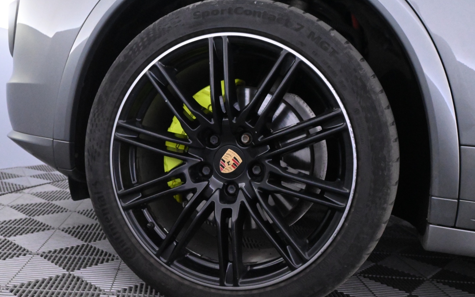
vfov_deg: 39.7
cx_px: 239
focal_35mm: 32
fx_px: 411
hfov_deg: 60.0
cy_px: 159
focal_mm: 20.5
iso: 8000
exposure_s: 1/50
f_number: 7.1
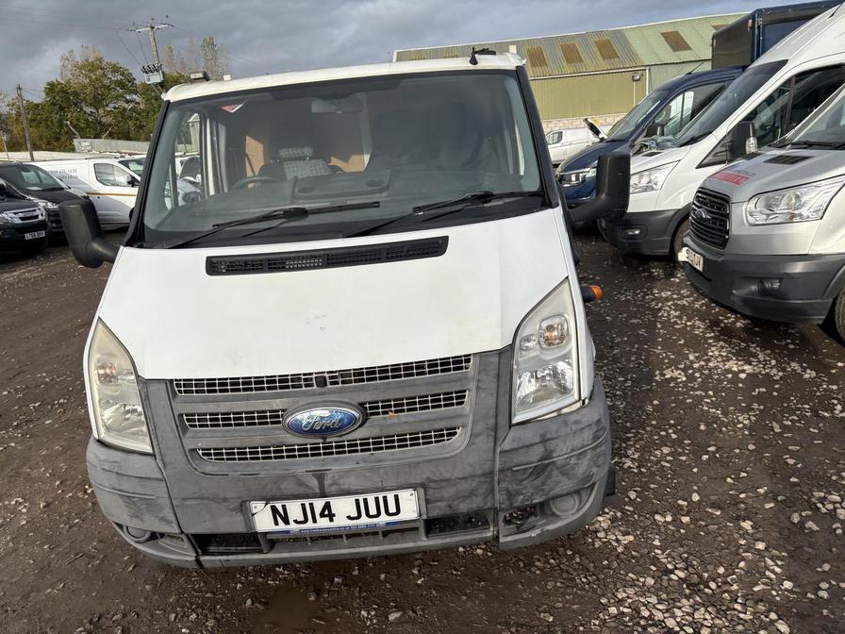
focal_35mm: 26
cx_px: 422
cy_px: 317
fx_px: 635
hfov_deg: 67.3
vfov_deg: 53.1
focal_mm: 5.96
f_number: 1.6
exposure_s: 1/3125
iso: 50
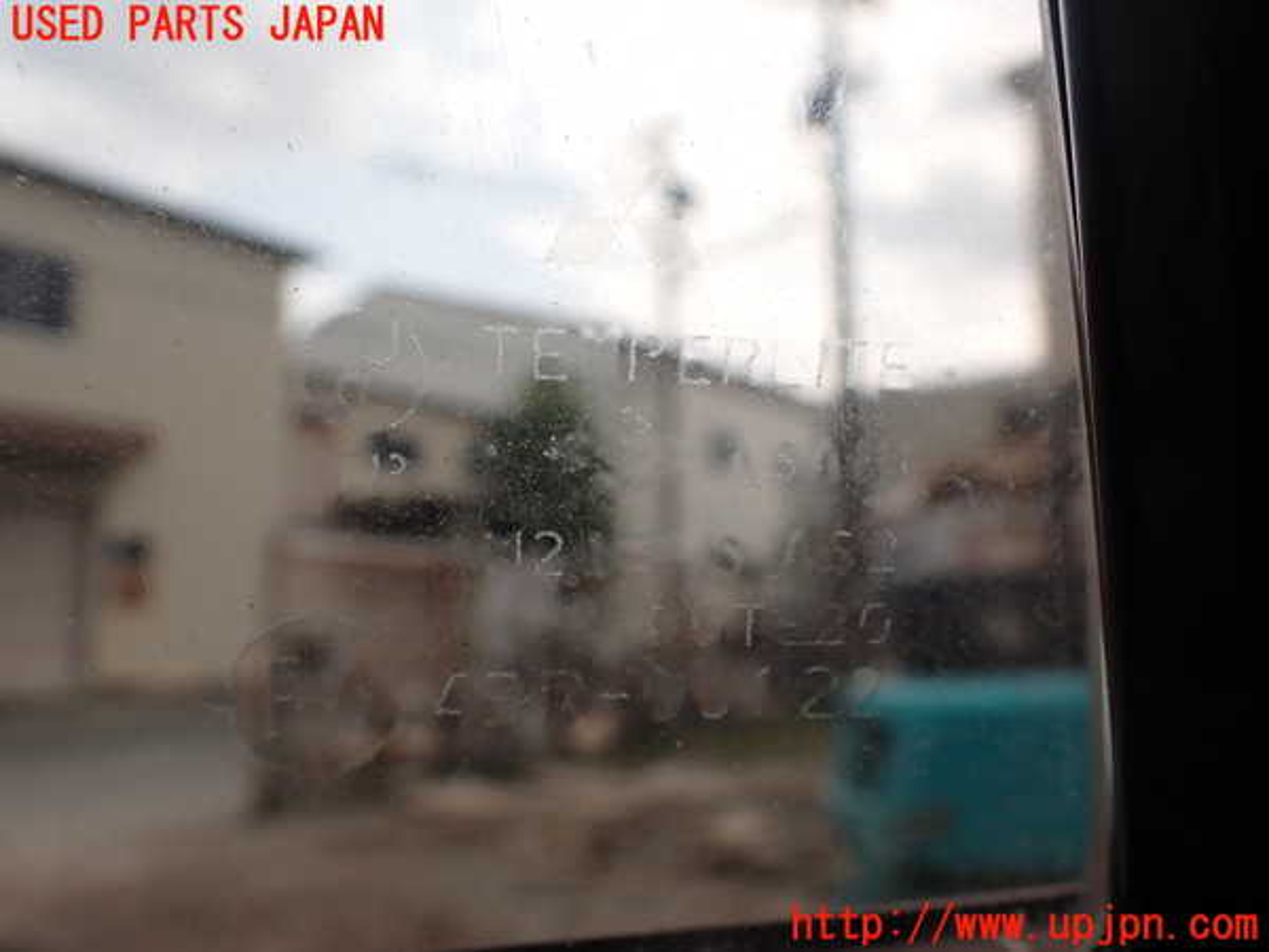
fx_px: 1100
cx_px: 634
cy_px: 476
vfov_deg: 46.8
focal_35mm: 30
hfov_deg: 60.0
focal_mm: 5.4
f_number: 3.2
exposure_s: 1/320
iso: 100
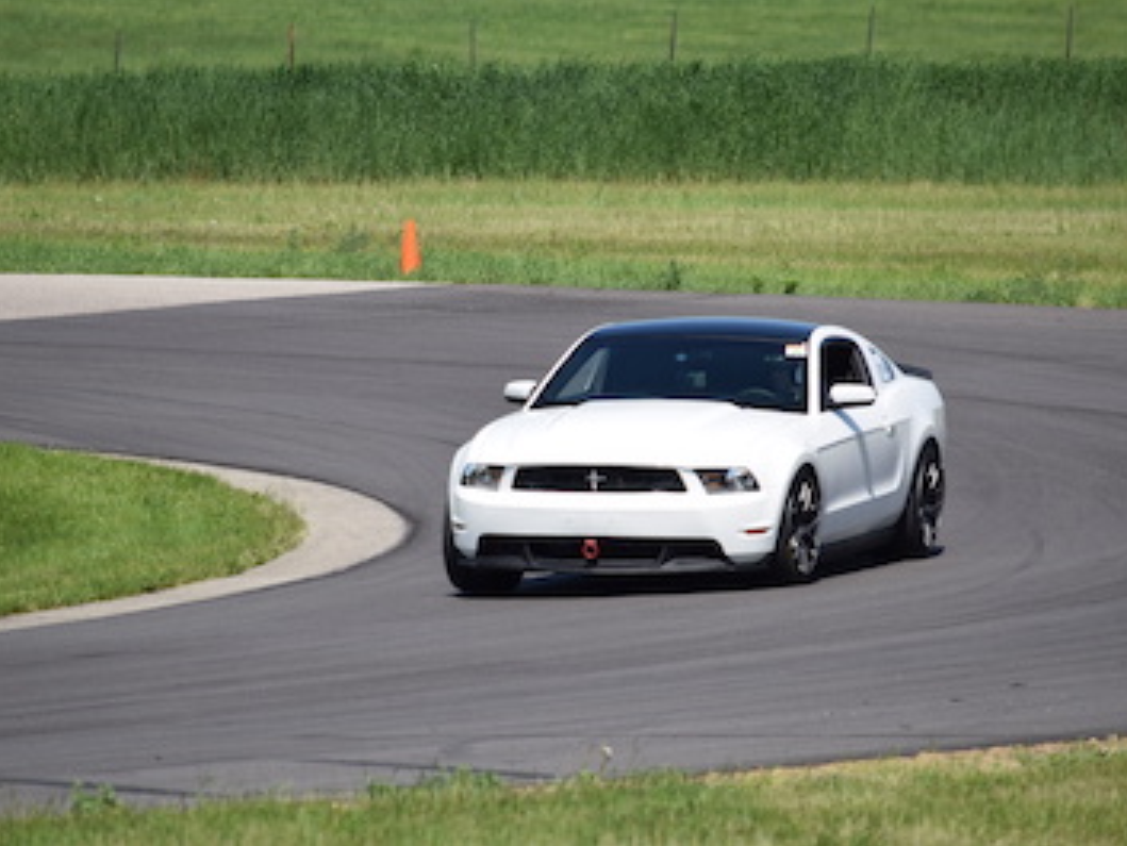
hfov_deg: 4.0
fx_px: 15958
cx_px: 549
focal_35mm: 490
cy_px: 423
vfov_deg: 3.0
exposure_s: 1/1600
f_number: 7.1
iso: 400
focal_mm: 300
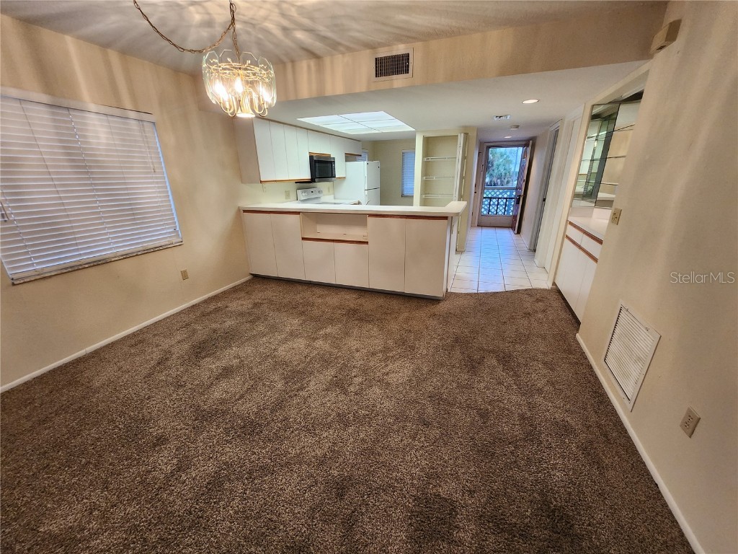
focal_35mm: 13
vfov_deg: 89.9
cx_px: 369
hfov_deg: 106.2
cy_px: 277
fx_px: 277
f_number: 2.2
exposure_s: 1/60
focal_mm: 1.74
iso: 200
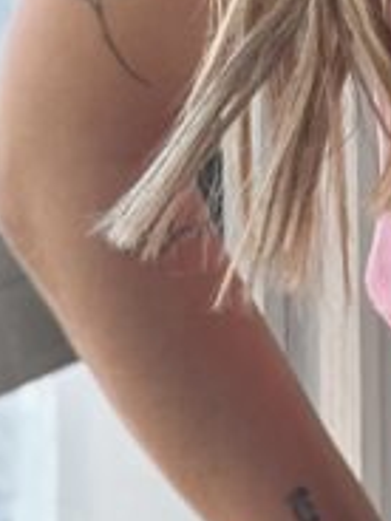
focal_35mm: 391
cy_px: -163
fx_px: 5889
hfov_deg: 3.7
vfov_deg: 5.0
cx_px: 926
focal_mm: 9
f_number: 2.8
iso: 100
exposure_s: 1/120
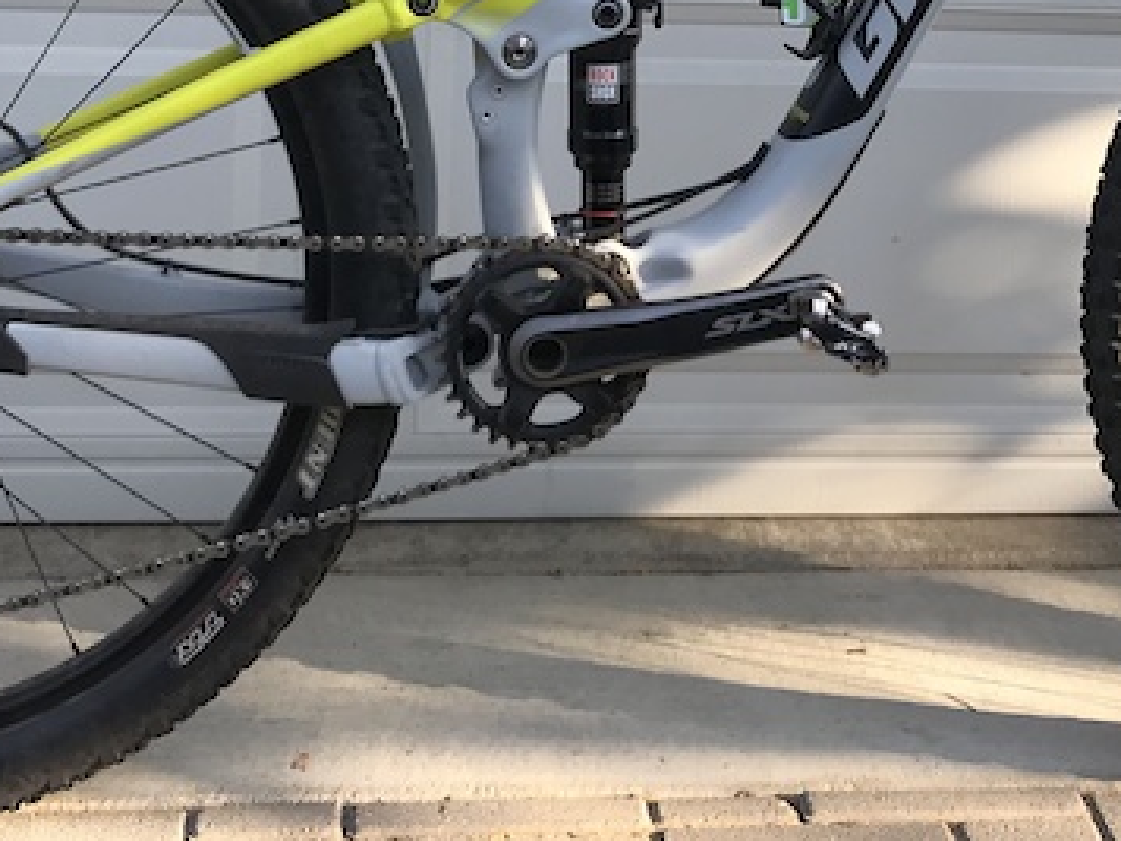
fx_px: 2040
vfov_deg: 22.0
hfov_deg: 30.7
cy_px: -91
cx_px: 664
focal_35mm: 63
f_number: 1.8
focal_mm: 3.99
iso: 20
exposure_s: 1/288
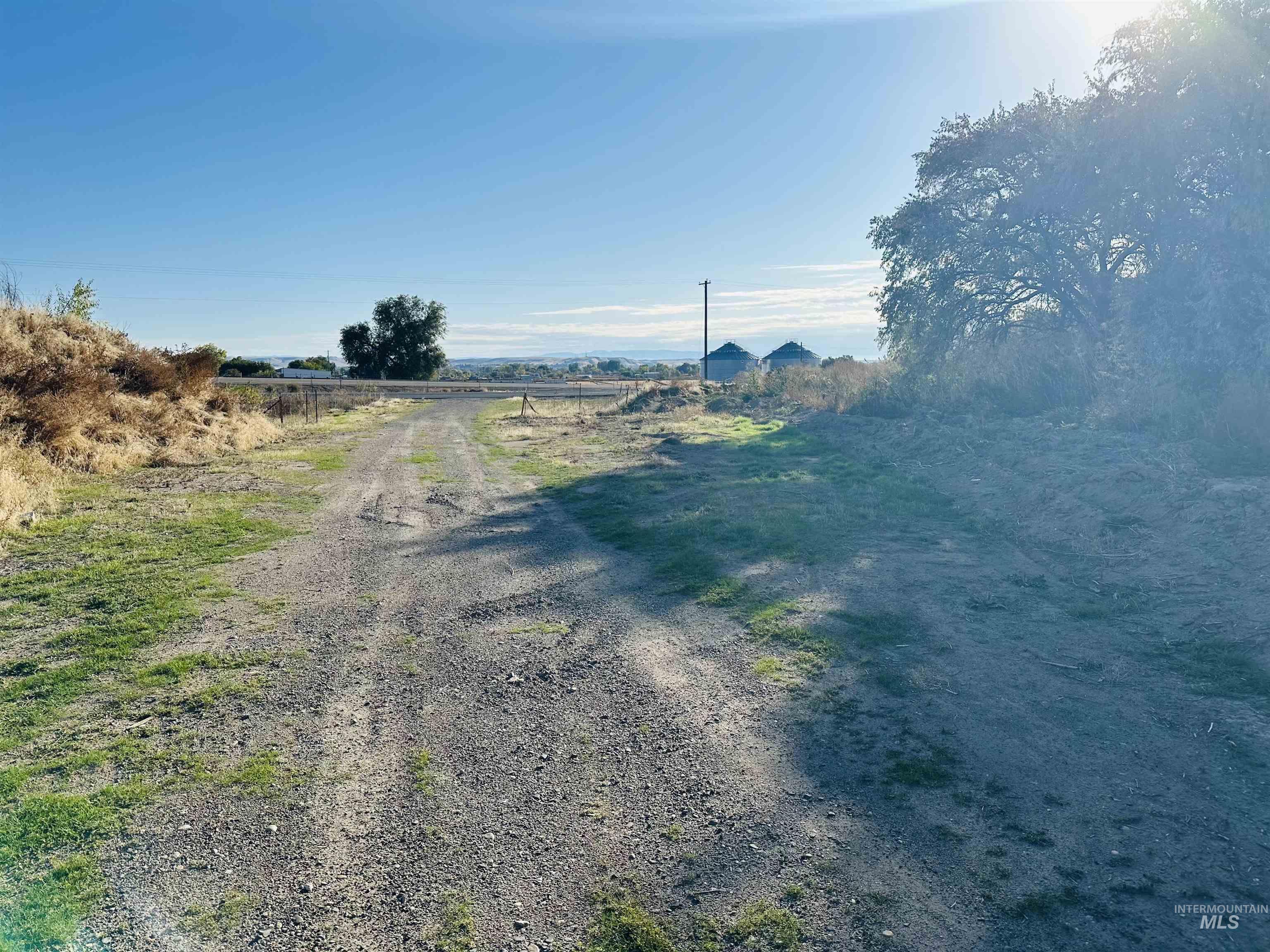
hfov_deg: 71.6
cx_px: 635
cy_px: 476
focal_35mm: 24
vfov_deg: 56.8
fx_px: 881
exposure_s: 1/7042
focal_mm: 6.86
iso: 80
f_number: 1.78
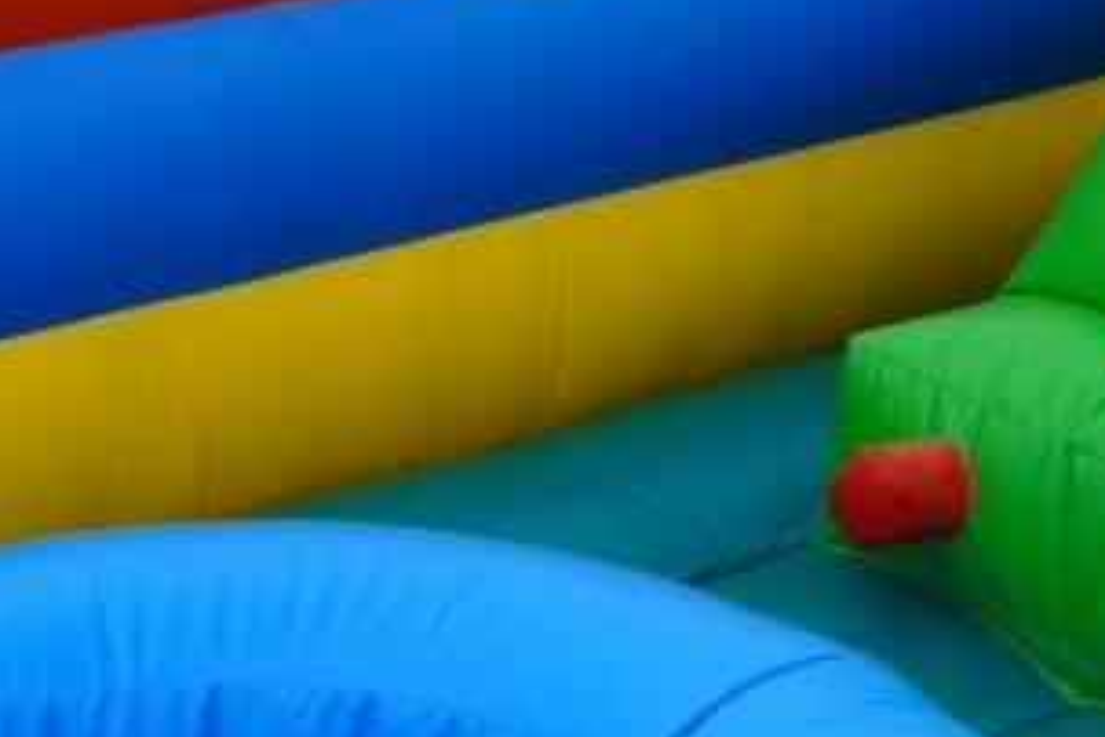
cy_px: 1031
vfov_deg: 15.8
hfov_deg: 24.8
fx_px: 2486
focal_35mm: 81
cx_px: 281
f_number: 10
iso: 100
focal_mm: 16
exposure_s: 1/160
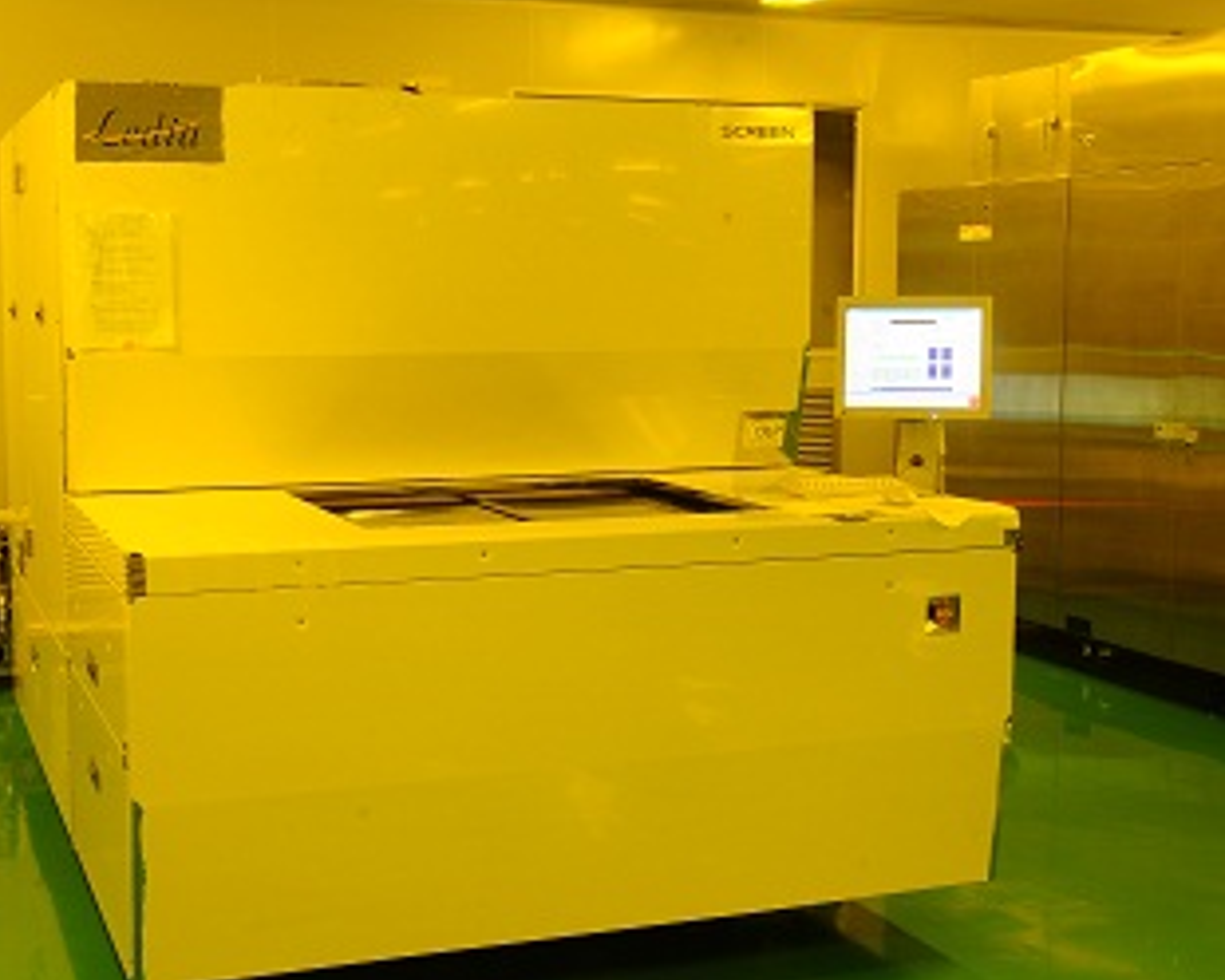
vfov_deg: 30.8
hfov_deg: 37.9
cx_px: 506
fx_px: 1777
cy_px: 454
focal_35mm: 49
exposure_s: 2.5
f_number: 20
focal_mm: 24
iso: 320
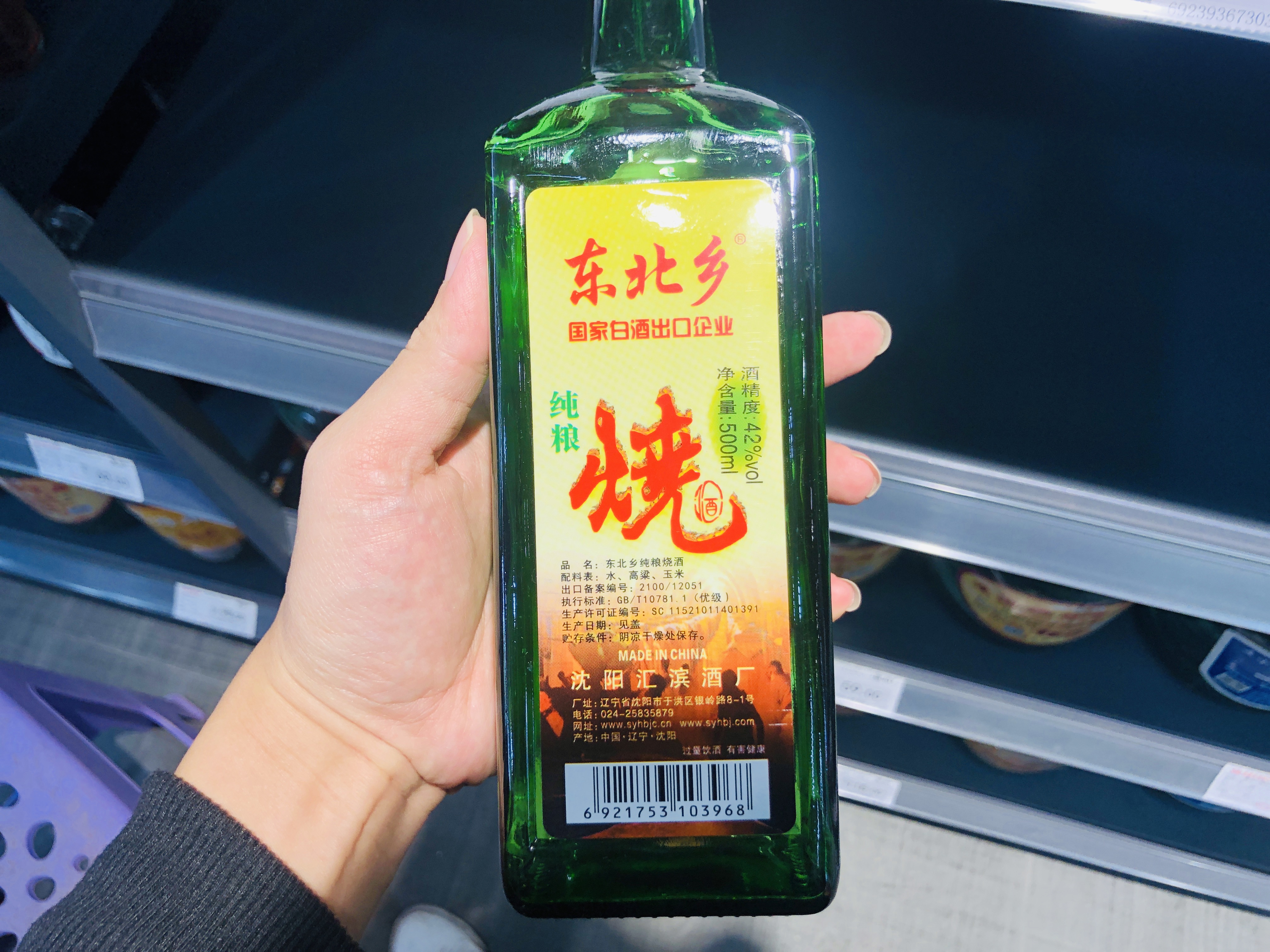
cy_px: 476
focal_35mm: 28
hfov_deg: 63.4
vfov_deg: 49.7
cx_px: 635
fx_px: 1027
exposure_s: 1/120
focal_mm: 3.99
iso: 40
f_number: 1.8
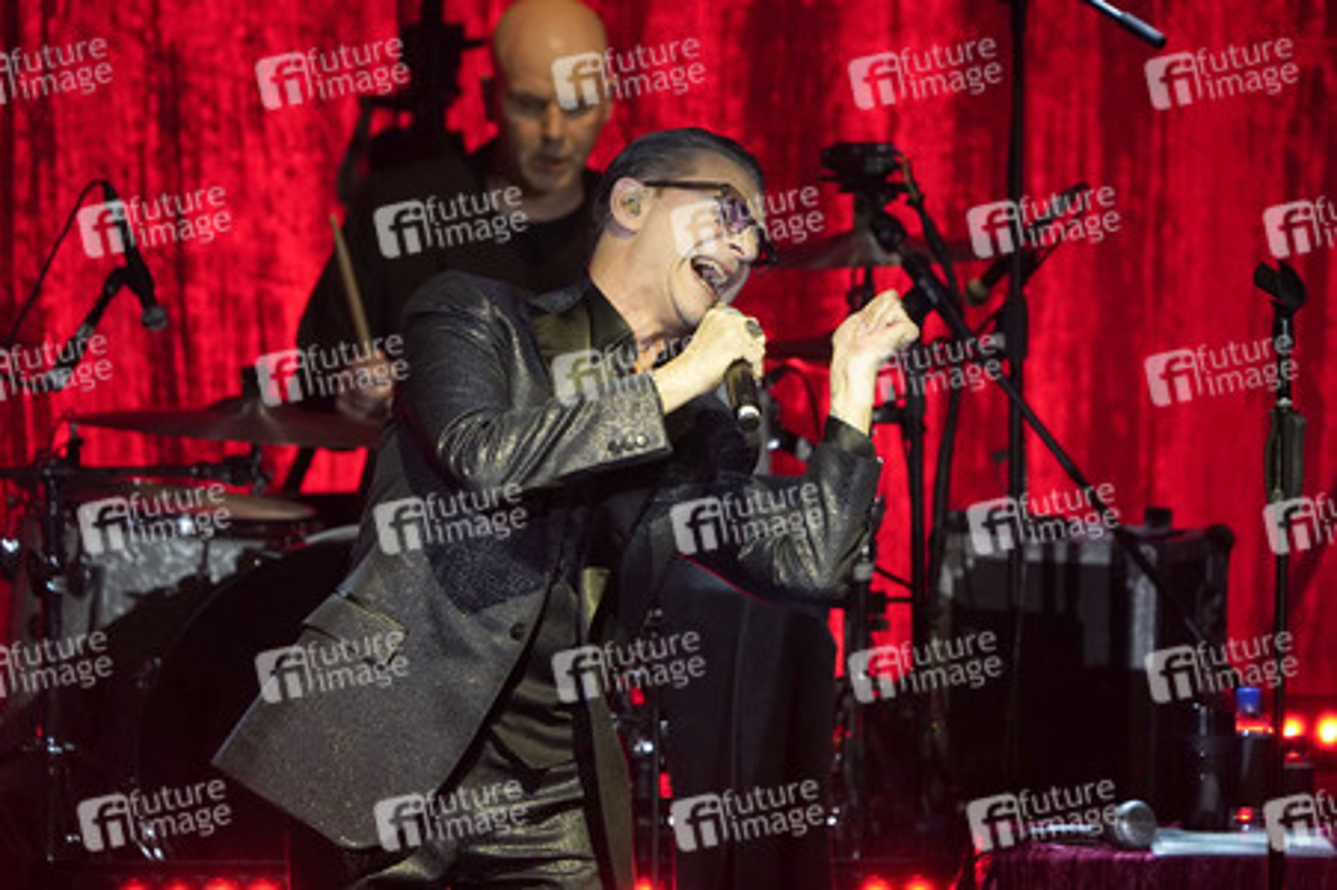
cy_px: 445
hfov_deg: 4.4
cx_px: 668
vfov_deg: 2.9
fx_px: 17442
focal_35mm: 470
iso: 4000
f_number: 6.3
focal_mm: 470
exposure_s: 1/250
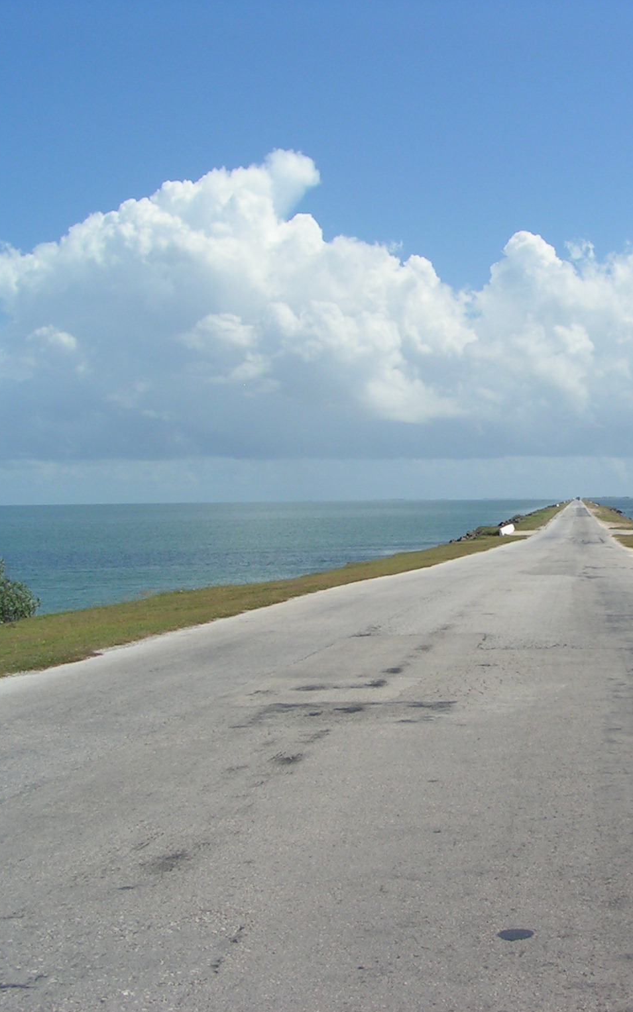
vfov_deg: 37.5
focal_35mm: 54
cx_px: 563
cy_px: 506
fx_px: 1491
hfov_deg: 23.4
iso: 50
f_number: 5.6
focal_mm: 5.8
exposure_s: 1/640
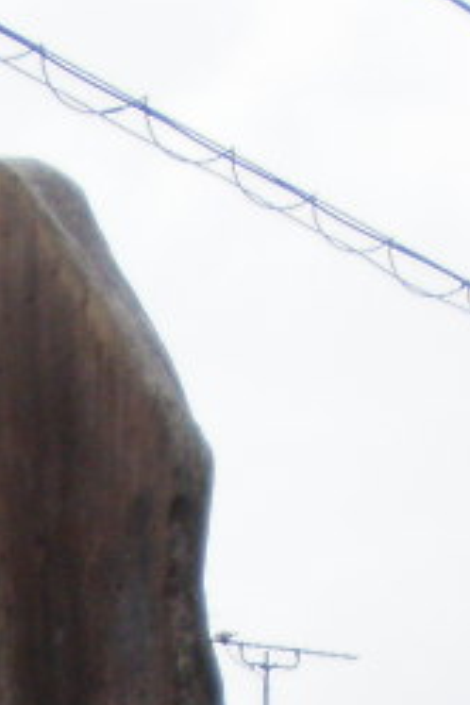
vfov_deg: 7.9
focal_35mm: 247
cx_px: -368
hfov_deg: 5.5
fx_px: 4837
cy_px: 1532
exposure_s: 1/500
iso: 64
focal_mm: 6.6
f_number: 3.5
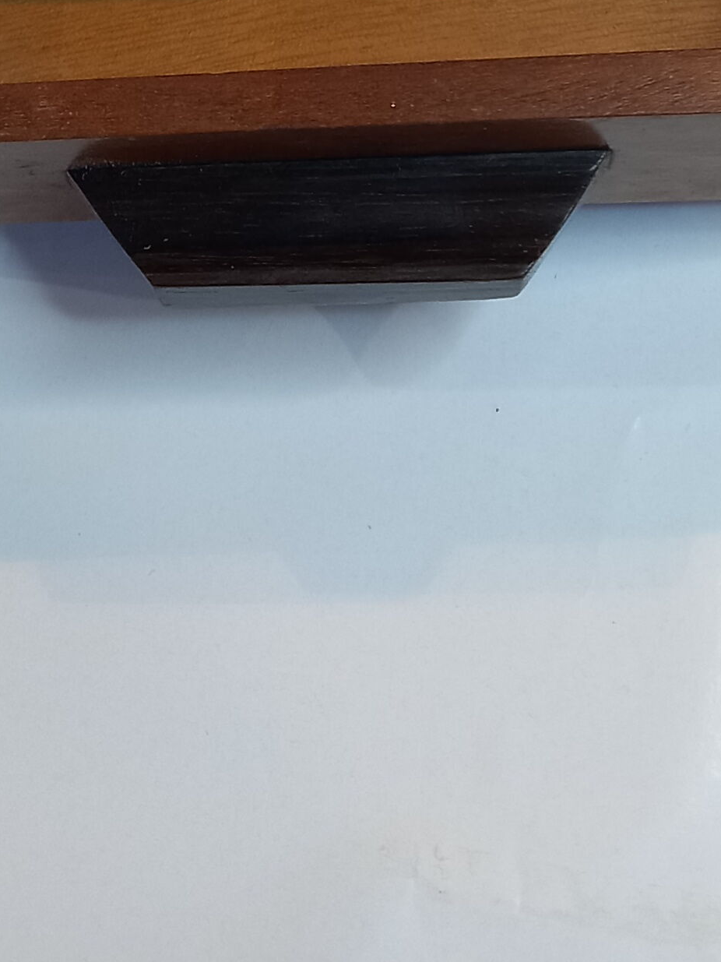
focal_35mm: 81
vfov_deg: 20.0
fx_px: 2250
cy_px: -570
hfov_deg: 18.2
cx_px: 431
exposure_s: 1/50
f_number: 2
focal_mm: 4.6
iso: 100
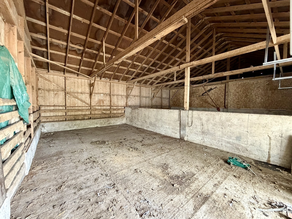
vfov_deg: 85.7
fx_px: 118
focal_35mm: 14
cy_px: 110
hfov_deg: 102.1
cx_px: 146
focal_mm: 2.22
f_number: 2.2
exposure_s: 1/60
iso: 500
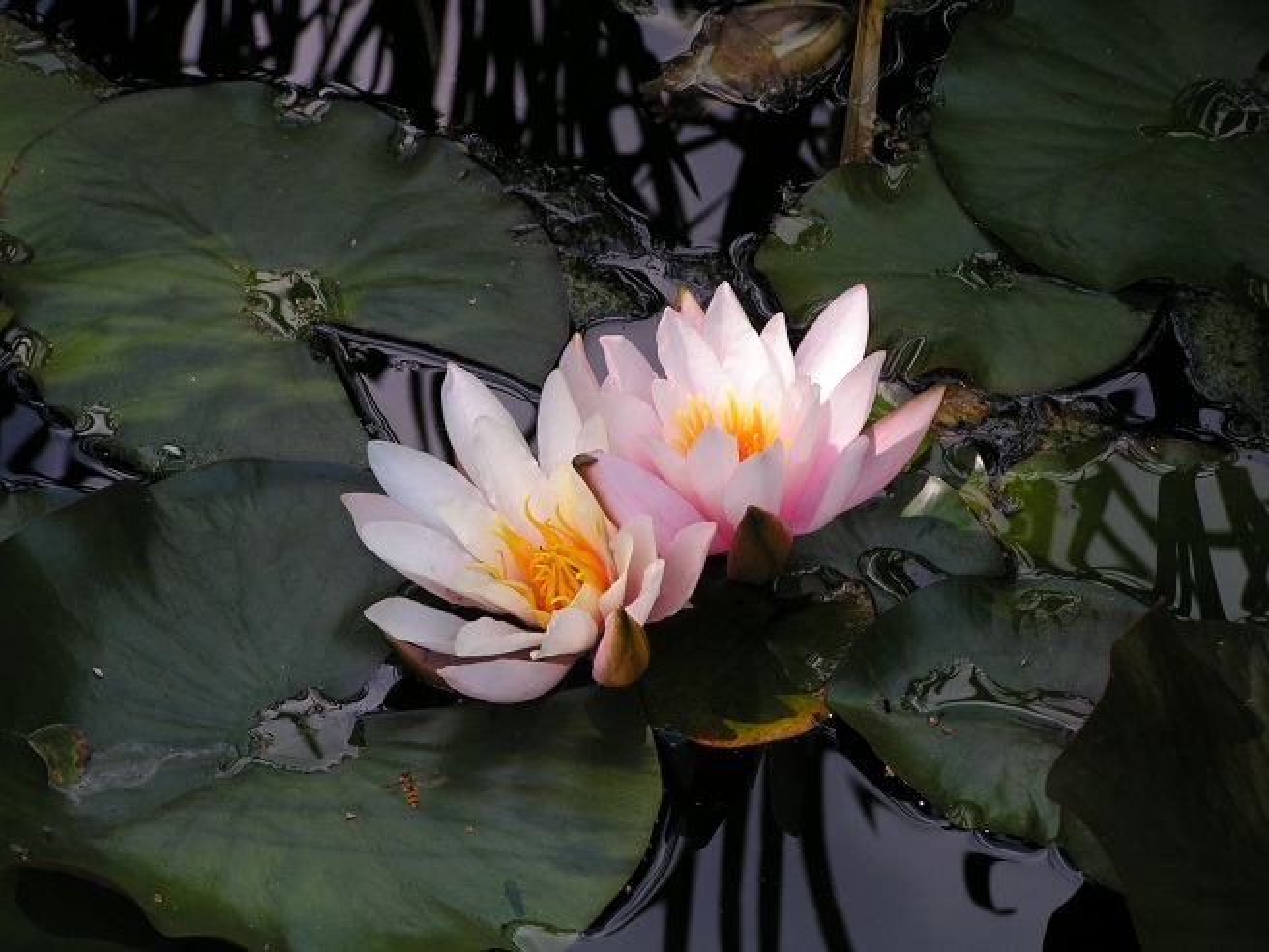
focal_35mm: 178
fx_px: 6525
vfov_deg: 8.3
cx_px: 634
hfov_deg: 11.1
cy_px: 476
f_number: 3.2
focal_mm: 29.6
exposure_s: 1/250
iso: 50
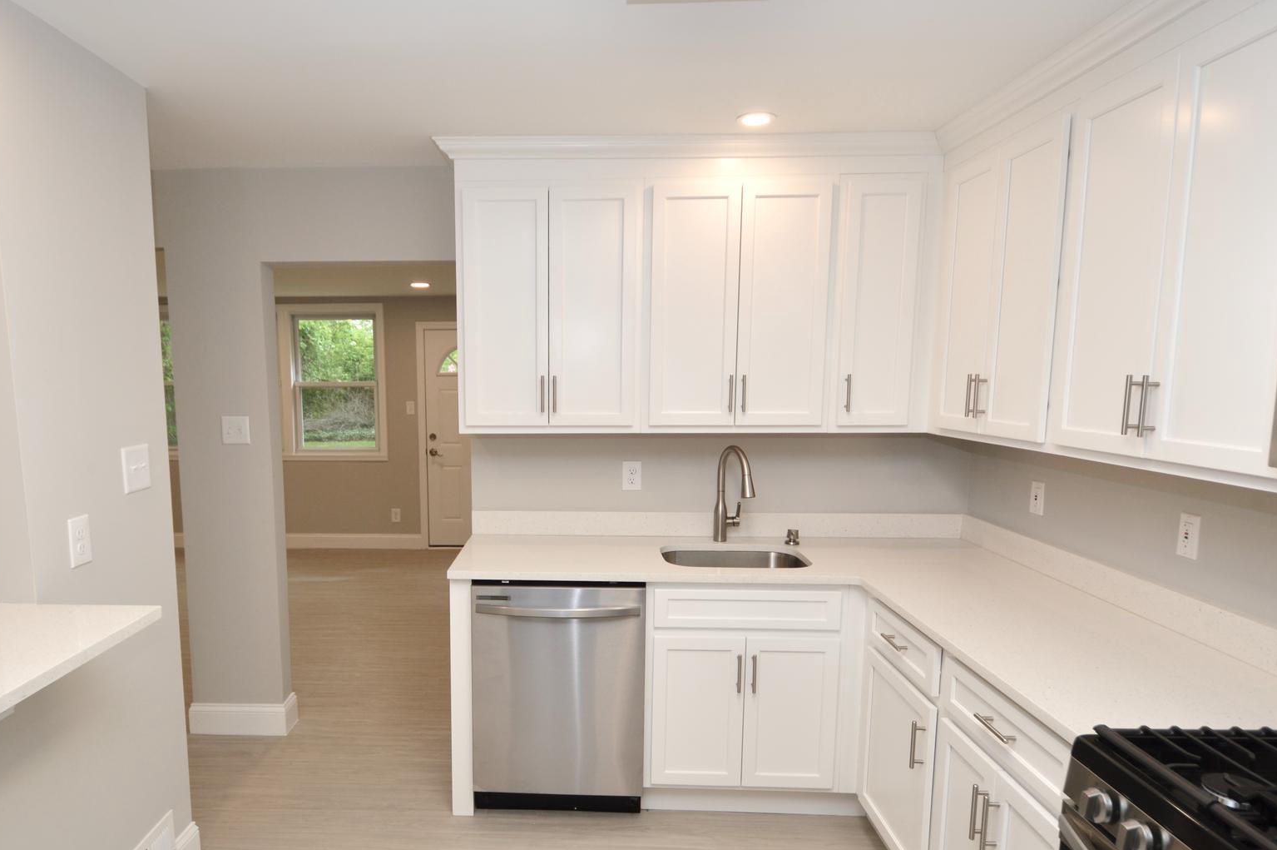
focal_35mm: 20
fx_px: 709
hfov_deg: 83.3
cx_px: 535
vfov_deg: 61.7
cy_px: 472
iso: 100
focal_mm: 10
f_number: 4
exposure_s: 1/60
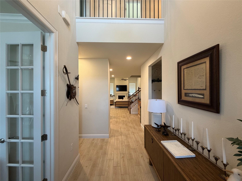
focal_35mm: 14
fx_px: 98
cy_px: 90
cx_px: 121
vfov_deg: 85.7
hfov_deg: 102.1
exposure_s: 1/60
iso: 200
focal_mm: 2.22
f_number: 2.2
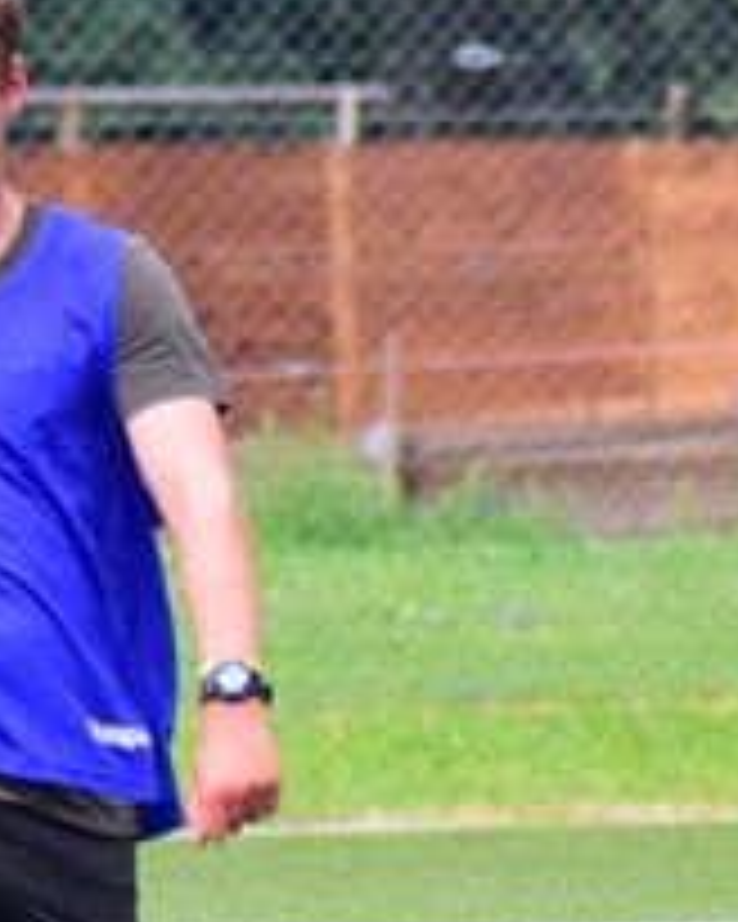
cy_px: 542
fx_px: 13433
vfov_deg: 3.9
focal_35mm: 492
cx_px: -9
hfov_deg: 3.1
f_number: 4
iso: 1600
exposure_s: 1/500
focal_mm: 70
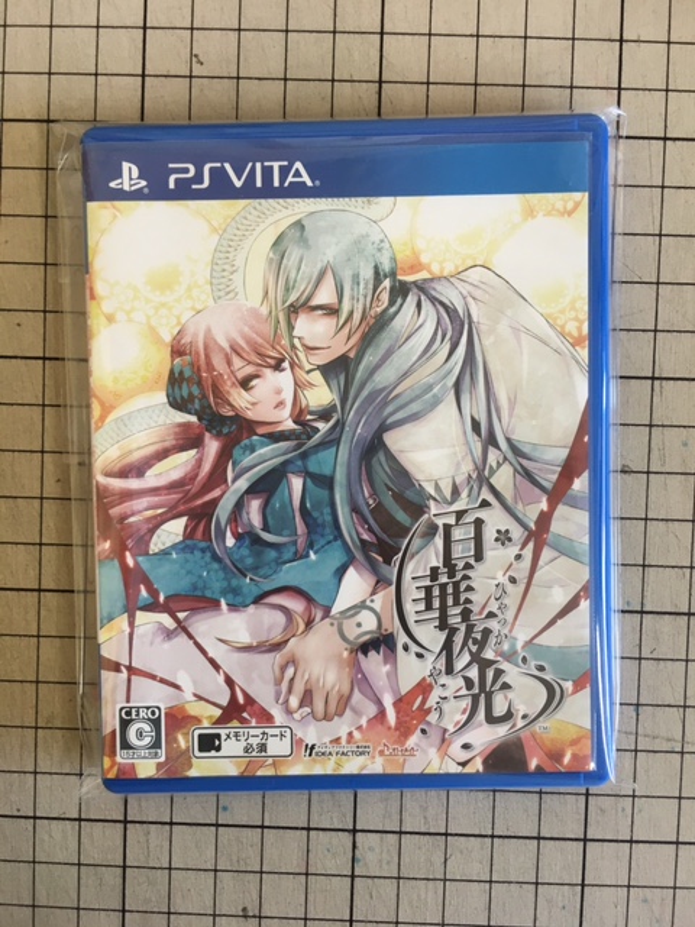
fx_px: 776
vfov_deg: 61.7
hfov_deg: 48.2
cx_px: 348
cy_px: 464
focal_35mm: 29
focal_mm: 4.15
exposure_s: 1/30
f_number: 2.2
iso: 64
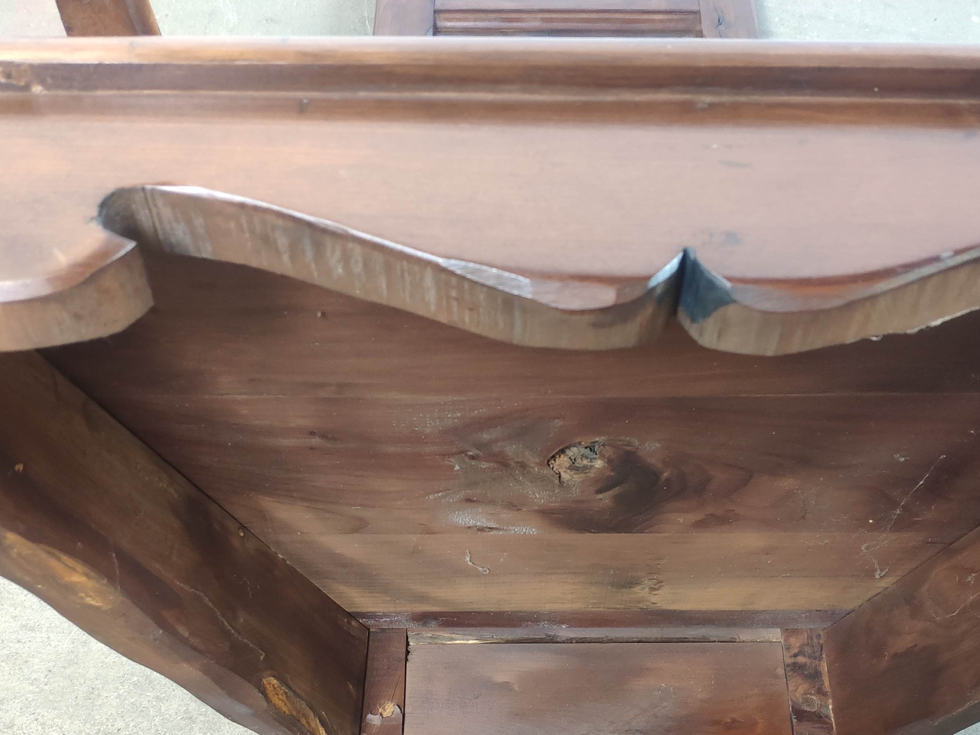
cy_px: 578
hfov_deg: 52.6
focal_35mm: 35
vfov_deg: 39.3
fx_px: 991
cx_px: 523
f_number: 1.8
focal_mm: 4.22
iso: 721
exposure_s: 1/25
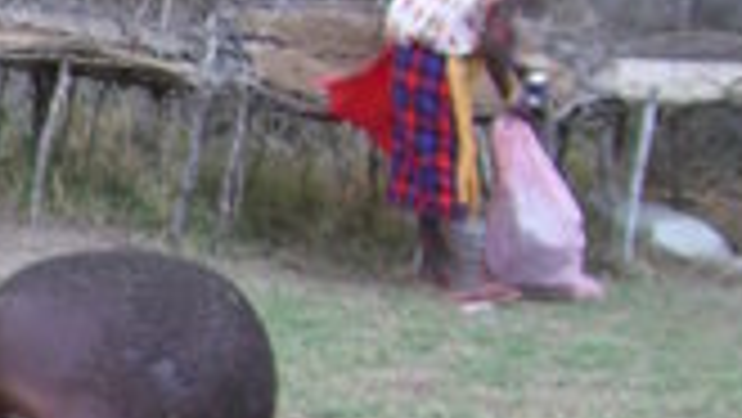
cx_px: -522
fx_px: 3169
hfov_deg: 12.4
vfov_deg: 7.4
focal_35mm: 161
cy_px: 634
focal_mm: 6.2
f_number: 2.7
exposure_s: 1/100
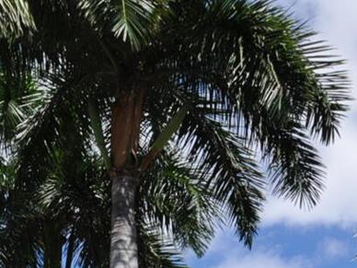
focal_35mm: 84
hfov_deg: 23.3
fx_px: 861
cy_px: 523
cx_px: 110
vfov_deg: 14.8
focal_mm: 11
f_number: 10
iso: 200
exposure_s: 1/400
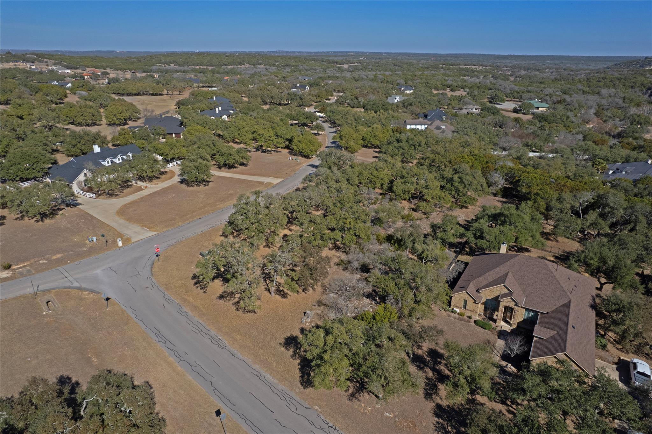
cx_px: 326
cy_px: 217
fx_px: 398
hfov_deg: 78.6
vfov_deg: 57.2
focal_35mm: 22
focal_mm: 8.38
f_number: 2.8
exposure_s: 1/4000
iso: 110
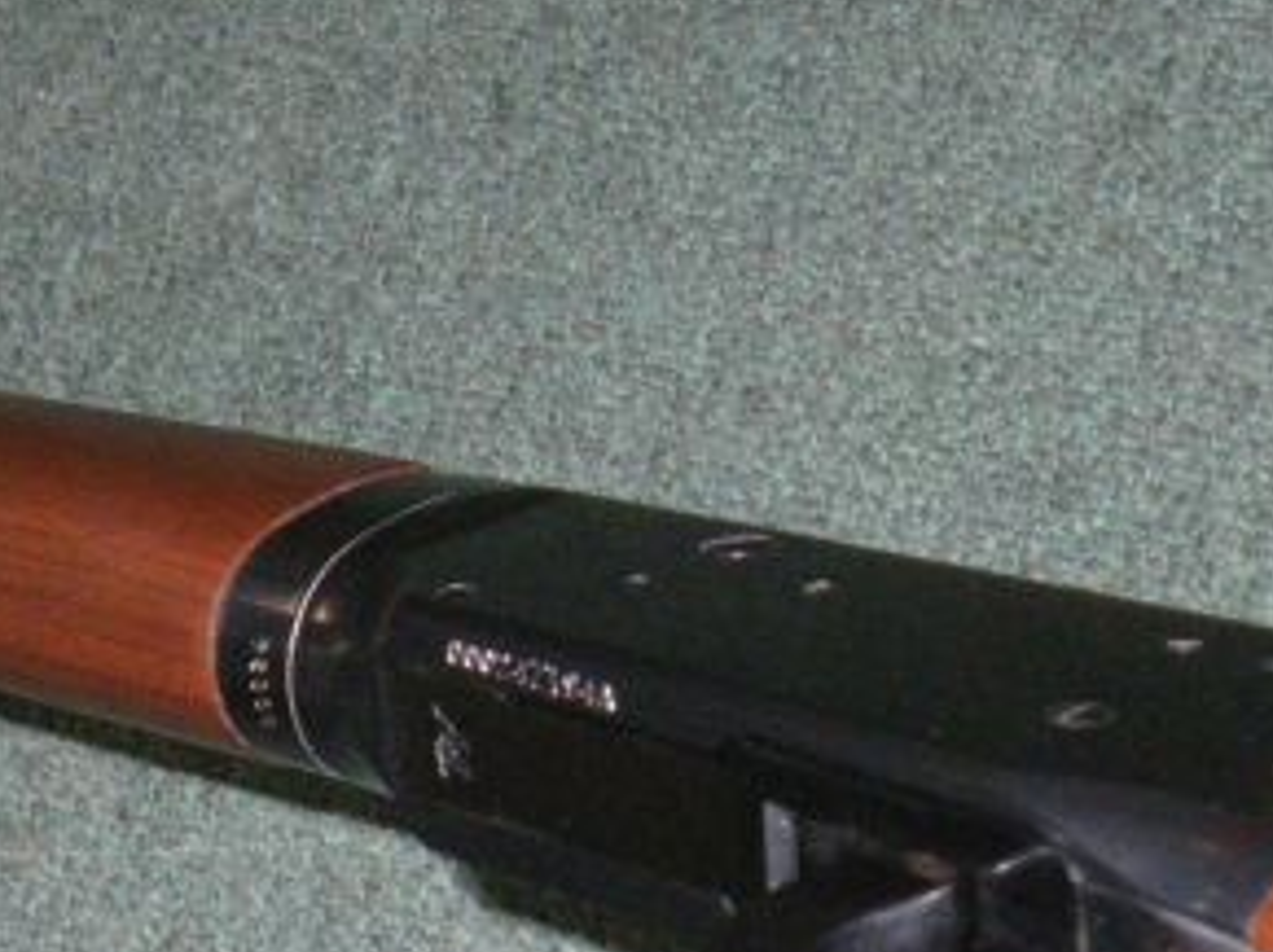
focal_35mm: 87
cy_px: 1169
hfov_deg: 22.5
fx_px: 3197
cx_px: 615
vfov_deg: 16.2
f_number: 3.5
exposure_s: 1/50
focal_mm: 5
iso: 400
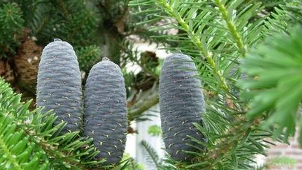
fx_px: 489
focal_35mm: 61
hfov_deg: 34.0
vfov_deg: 19.7
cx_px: 99
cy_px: 104
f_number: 2.8
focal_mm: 7.8
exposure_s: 1/181
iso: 64
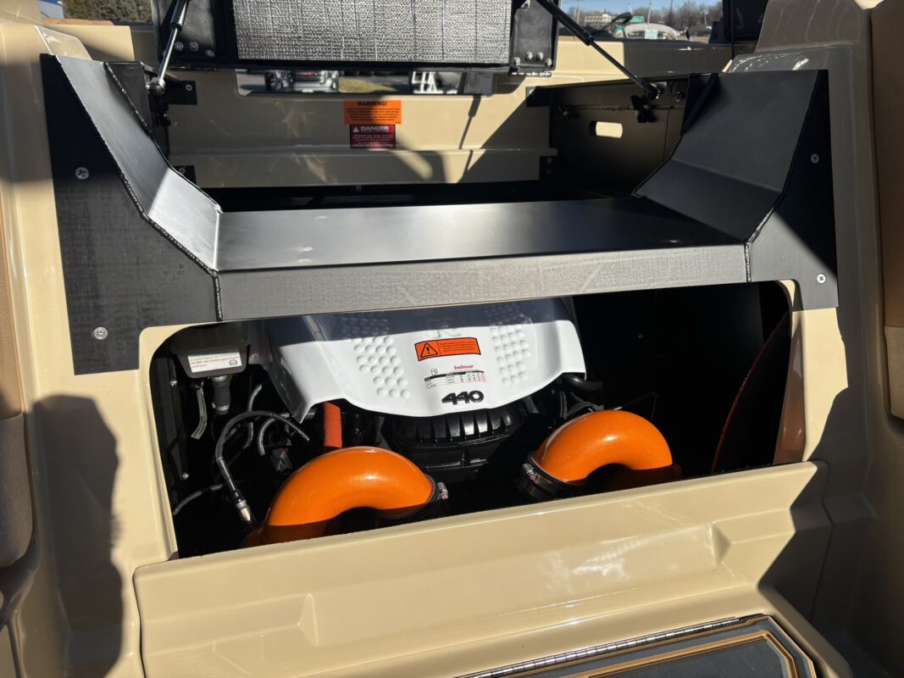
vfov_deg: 53.1
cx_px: 452
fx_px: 679
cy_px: 339
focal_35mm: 26
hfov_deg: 67.3
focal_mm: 5.96
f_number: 1.6
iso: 50
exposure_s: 1/5952
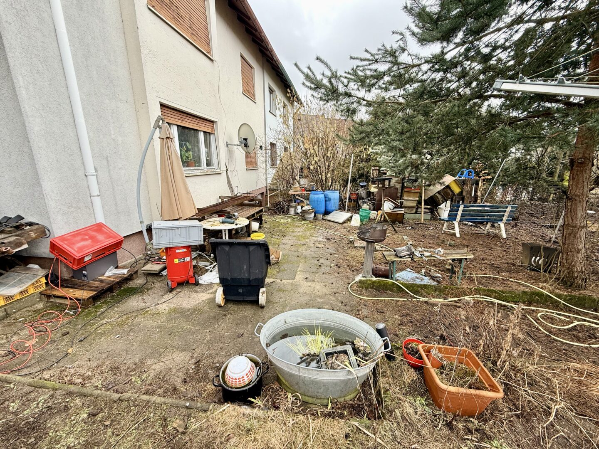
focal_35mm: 14
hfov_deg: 102.1
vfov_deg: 85.7
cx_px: 300
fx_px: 242
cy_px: 224
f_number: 2.2
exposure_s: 1/142
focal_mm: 2.22
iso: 50
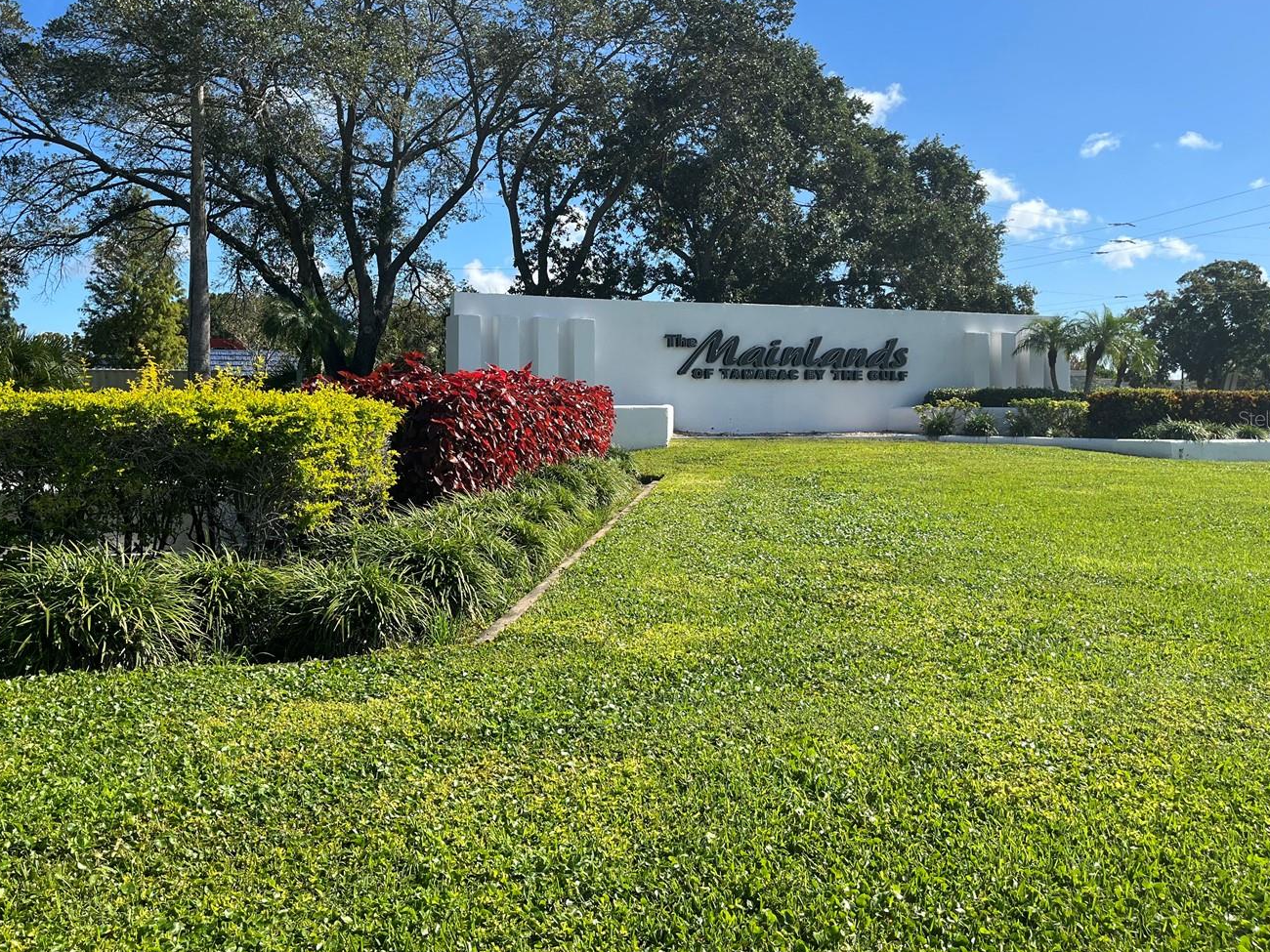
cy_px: 418
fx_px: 1174
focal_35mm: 32
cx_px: 549
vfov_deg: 44.1
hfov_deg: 56.6
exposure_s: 1/3049
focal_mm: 5.1
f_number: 1.6
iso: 50
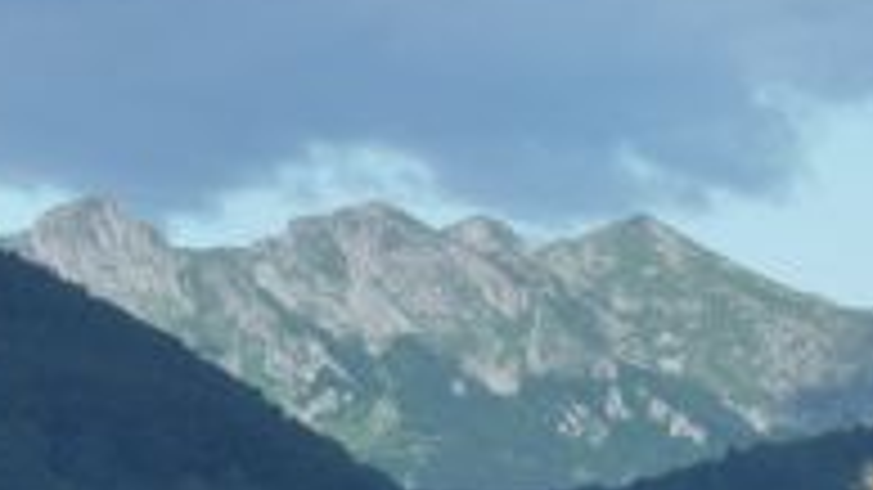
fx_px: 11710
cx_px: 477
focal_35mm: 506
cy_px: 247
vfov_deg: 2.4
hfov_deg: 4.3
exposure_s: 1/500
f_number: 5
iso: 125
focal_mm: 37
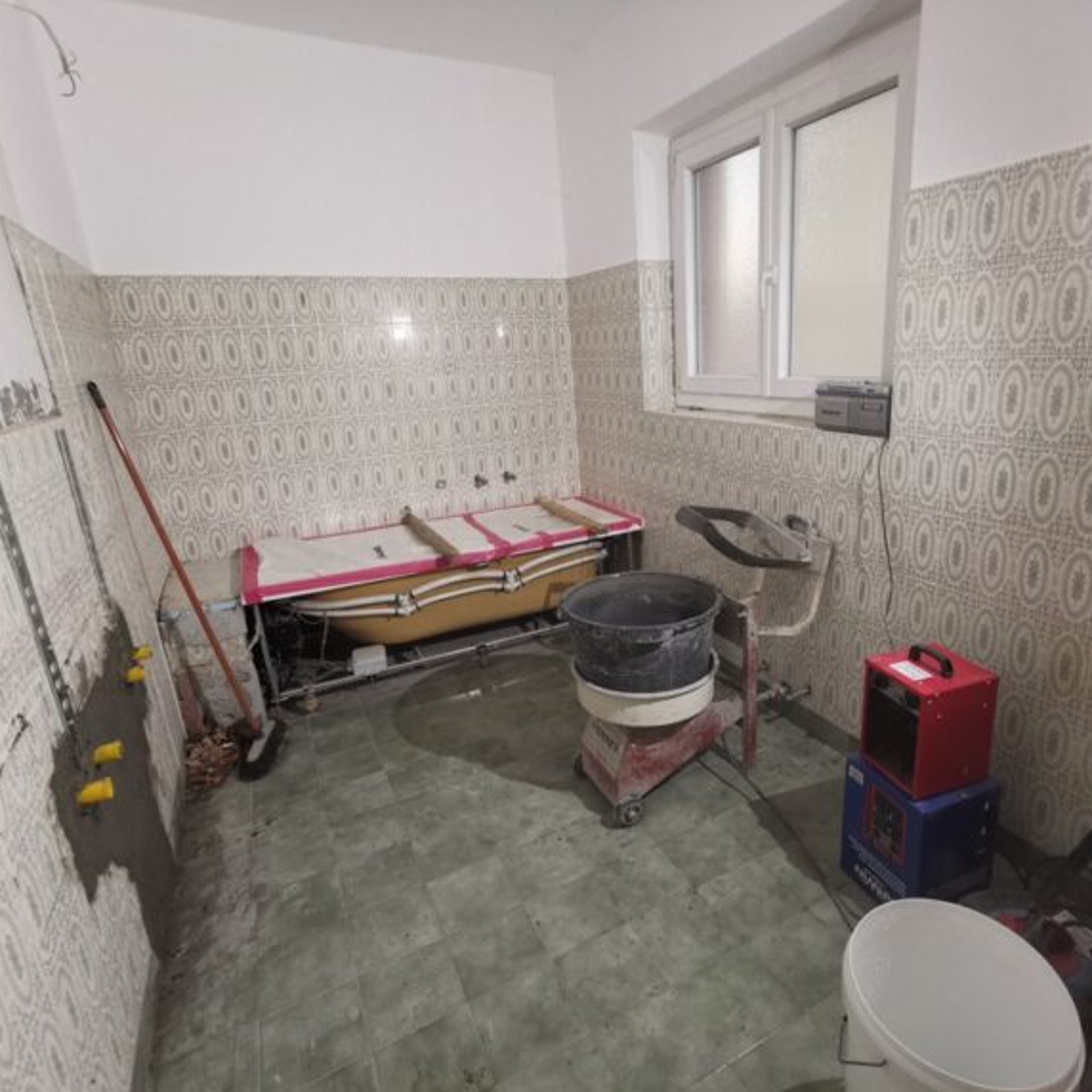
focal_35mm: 19
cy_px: 548
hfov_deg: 77.1
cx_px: 632
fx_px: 678
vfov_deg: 77.7
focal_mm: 2.35
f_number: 2.2
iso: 250
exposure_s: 1/50
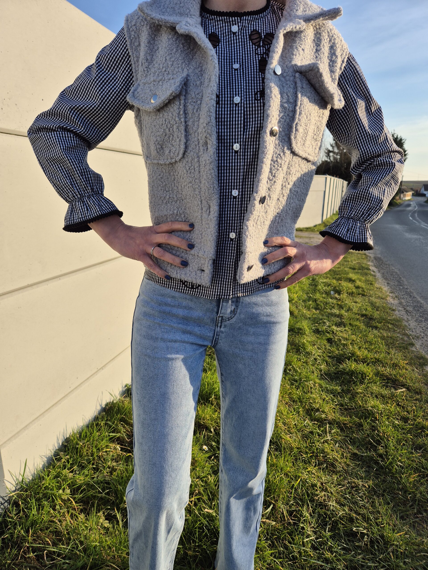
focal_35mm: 23
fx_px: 379
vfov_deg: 73.9
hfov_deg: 58.9
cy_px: 285
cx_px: 214
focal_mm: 5.4
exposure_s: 1/792
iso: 25
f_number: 1.8
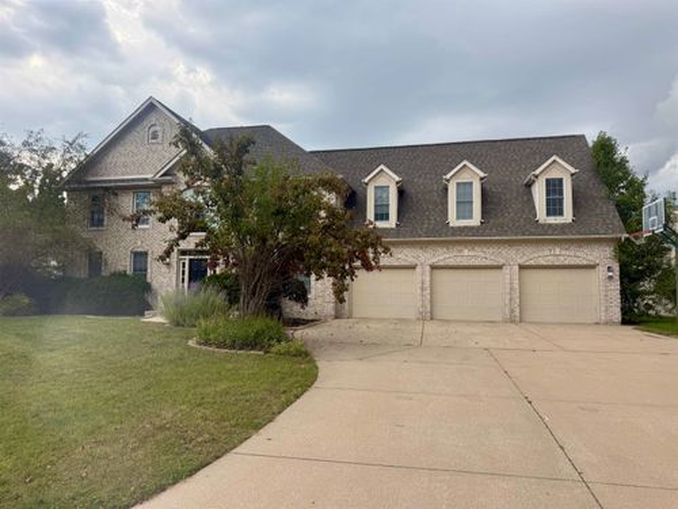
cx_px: 339
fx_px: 470
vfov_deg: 56.8
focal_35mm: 24
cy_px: 254
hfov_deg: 71.6
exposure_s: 1/1122
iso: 100
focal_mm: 6.76
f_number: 1.78
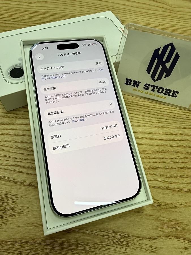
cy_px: 128
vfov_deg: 71.6
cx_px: 96
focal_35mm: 24
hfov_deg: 56.8
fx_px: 177
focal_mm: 2.22
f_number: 2.2
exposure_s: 1/120
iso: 50
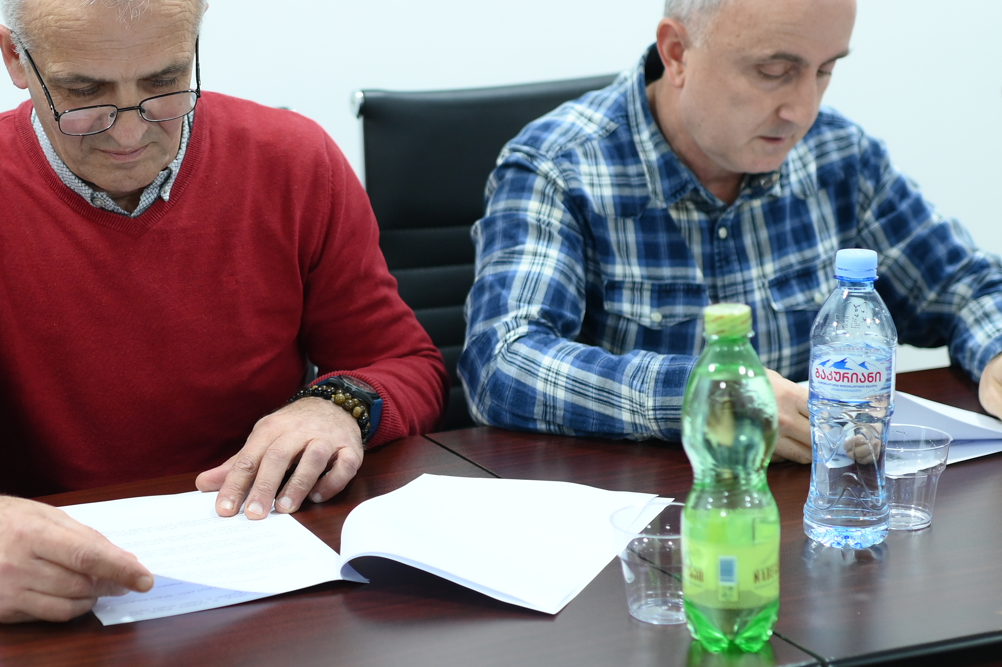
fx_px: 2059
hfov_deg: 26.8
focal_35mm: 74
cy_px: 339
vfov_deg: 18.4
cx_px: 198
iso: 640
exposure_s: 1/100
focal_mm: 35
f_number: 2.2
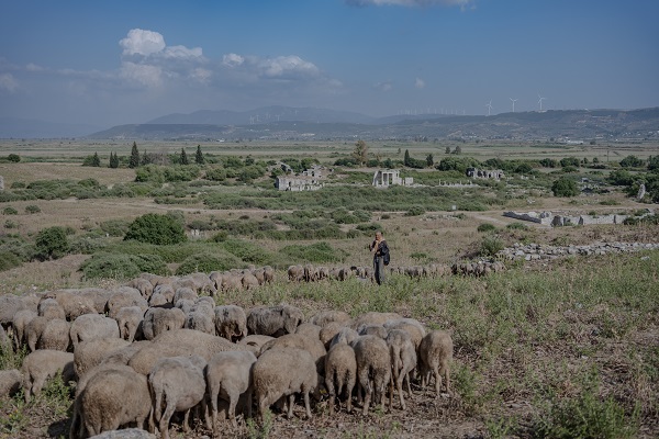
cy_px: 220
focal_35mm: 40
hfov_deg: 48.5
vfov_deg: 33.4
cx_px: 330
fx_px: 732
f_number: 2.8
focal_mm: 40
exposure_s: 1/5000
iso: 100
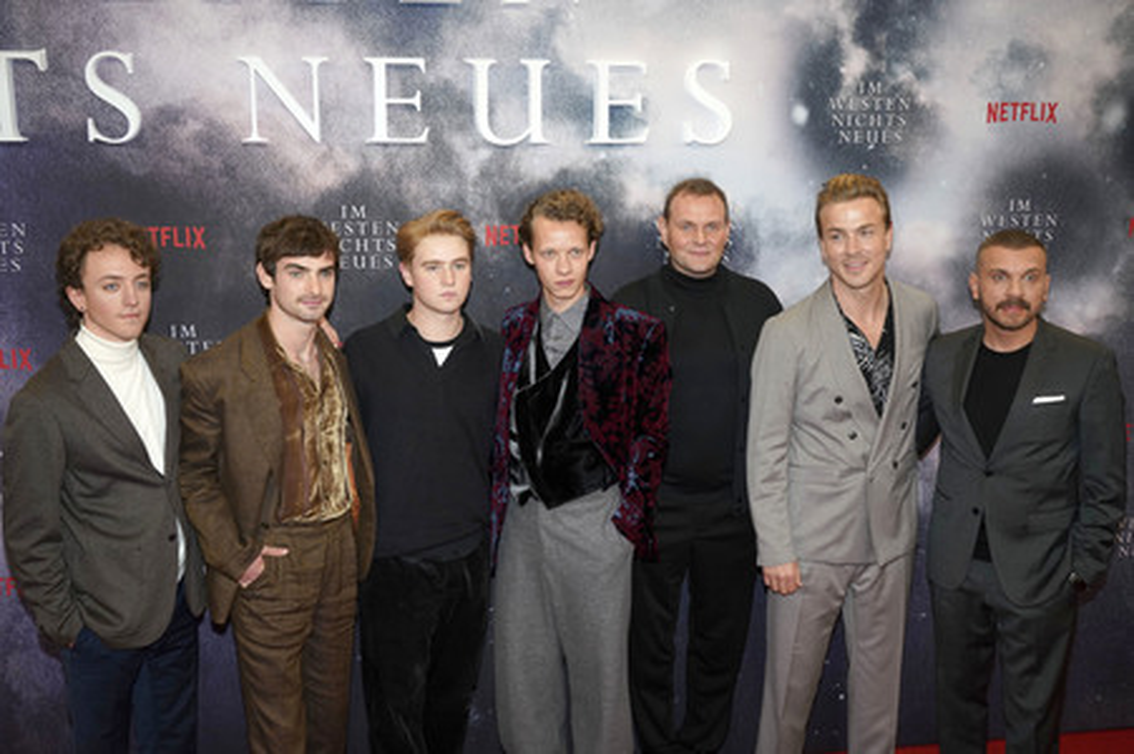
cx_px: 567
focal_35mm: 36
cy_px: 377
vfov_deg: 36.8
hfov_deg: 53.2
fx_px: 1133
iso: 640
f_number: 5.6
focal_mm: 36
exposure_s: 1/160
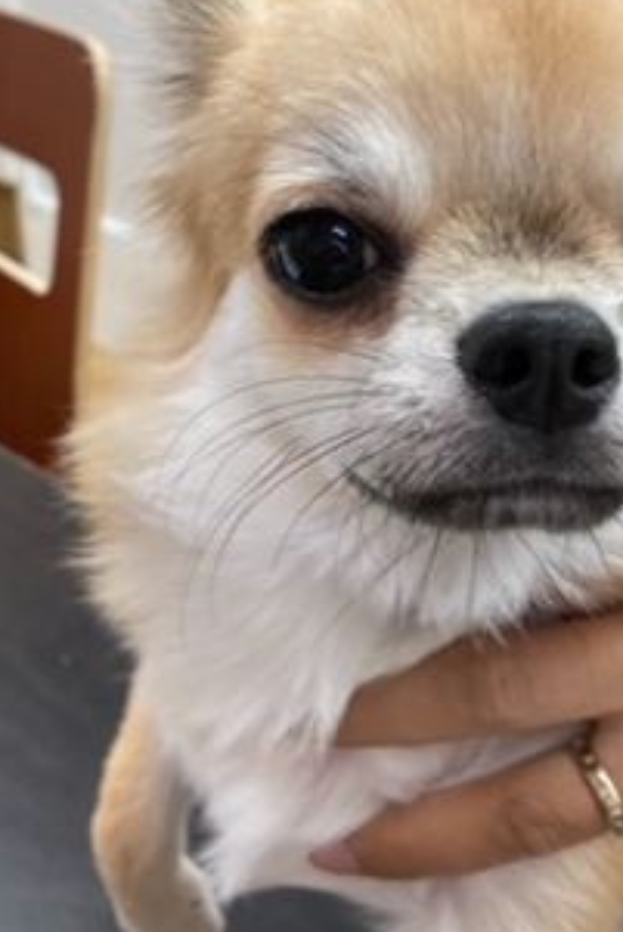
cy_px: 409
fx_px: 1504
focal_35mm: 58
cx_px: 375
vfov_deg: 34.4
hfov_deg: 23.4
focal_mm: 3.99
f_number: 1.8
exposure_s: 1/60
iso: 80
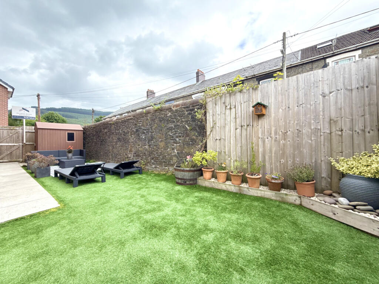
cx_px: 190
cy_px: 142
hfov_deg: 102.1
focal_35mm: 14
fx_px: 153
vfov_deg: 85.7
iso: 64
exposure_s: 1/300
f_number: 2.2
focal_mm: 2.22
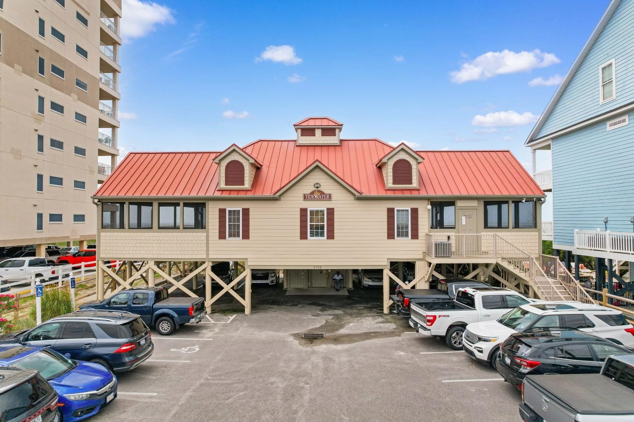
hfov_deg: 78.6
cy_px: 211
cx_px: 317
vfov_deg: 57.2
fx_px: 387
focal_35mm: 22
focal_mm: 8.38
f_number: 2.8
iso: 150
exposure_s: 1/500
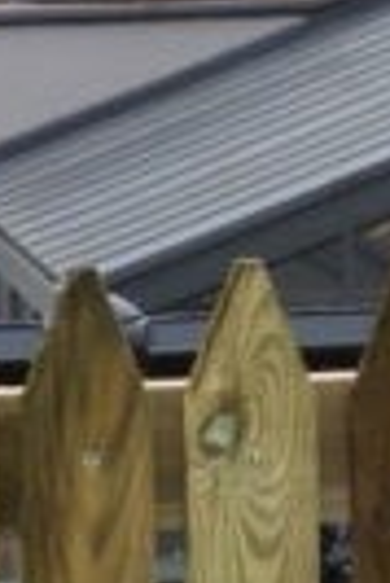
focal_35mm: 465
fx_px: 7536
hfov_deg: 2.9
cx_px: 1323
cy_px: -706
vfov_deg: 4.4
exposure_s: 1/160
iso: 100
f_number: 4
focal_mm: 9.9
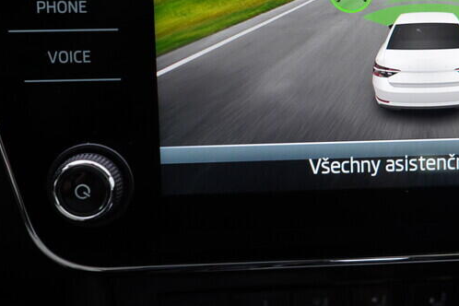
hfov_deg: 26.5
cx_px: 408
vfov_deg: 18.4
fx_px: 943
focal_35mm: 74
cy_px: 114
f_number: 3.2
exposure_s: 1/50
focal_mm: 24
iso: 125
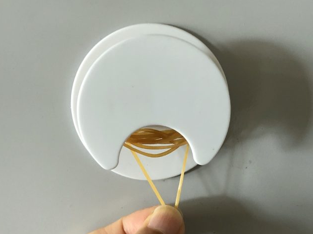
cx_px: 155
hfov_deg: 34.4
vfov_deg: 26.1
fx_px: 506
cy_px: 119
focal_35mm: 56
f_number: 1.8
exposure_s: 1/13
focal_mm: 3.99
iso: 100
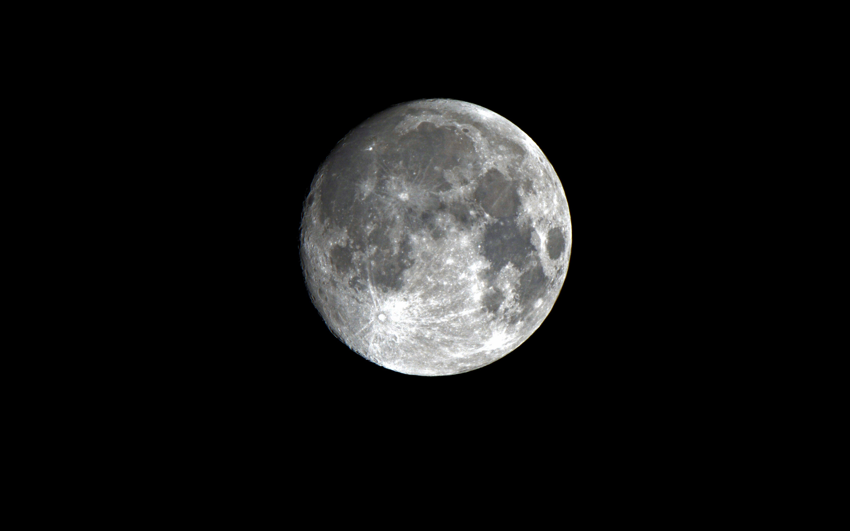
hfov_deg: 2.3
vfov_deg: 1.4
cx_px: 425
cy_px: 249
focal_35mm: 919
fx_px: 21289
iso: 100
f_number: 6.3
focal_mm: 600
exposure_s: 1/1000
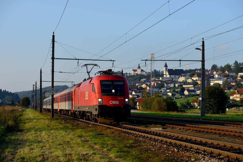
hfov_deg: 28.8
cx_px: 122
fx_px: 472
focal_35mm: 70
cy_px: 81
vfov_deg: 19.5
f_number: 5.6
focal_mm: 70
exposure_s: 1/1600
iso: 400
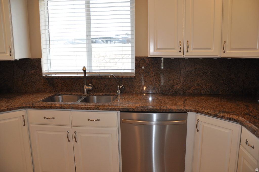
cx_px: 130
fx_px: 194
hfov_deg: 67.4
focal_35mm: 27
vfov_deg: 47.8
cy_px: 86
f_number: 3.5
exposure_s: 1/200
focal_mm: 18
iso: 320
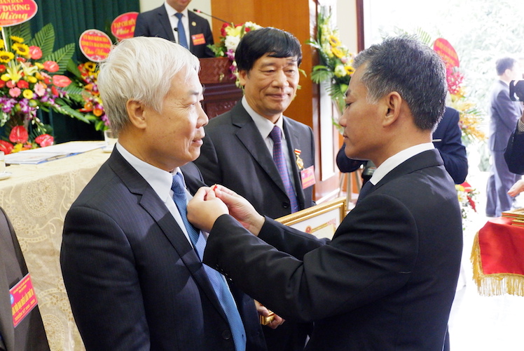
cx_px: 262
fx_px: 568
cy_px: 176
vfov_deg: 34.3
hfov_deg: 49.5
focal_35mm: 39
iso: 6400
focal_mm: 26.9
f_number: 4.5
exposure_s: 1/125
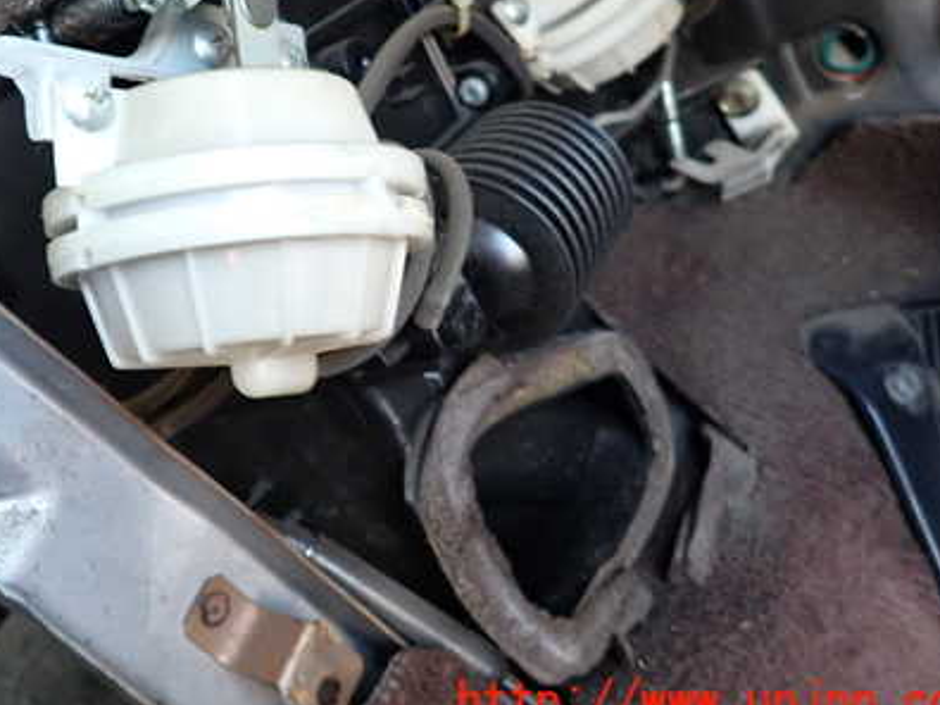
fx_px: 1032
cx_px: 281
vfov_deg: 37.0
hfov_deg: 47.8
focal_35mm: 38
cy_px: 198
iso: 250
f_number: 2
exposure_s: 1/30
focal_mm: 4.5
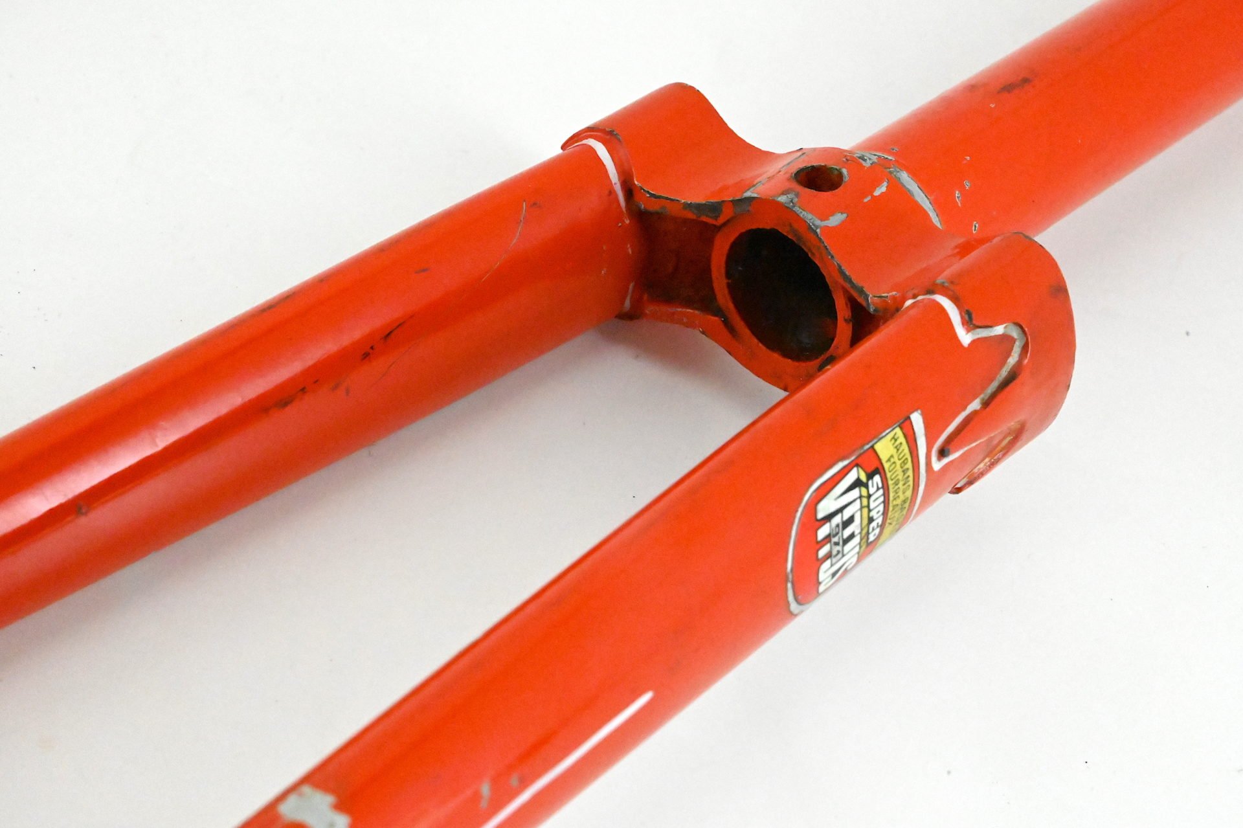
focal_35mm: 70
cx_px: 622
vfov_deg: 19.4
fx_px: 2416
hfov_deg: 28.9
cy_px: 414
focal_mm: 70
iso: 28800
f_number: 20
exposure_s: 1/640
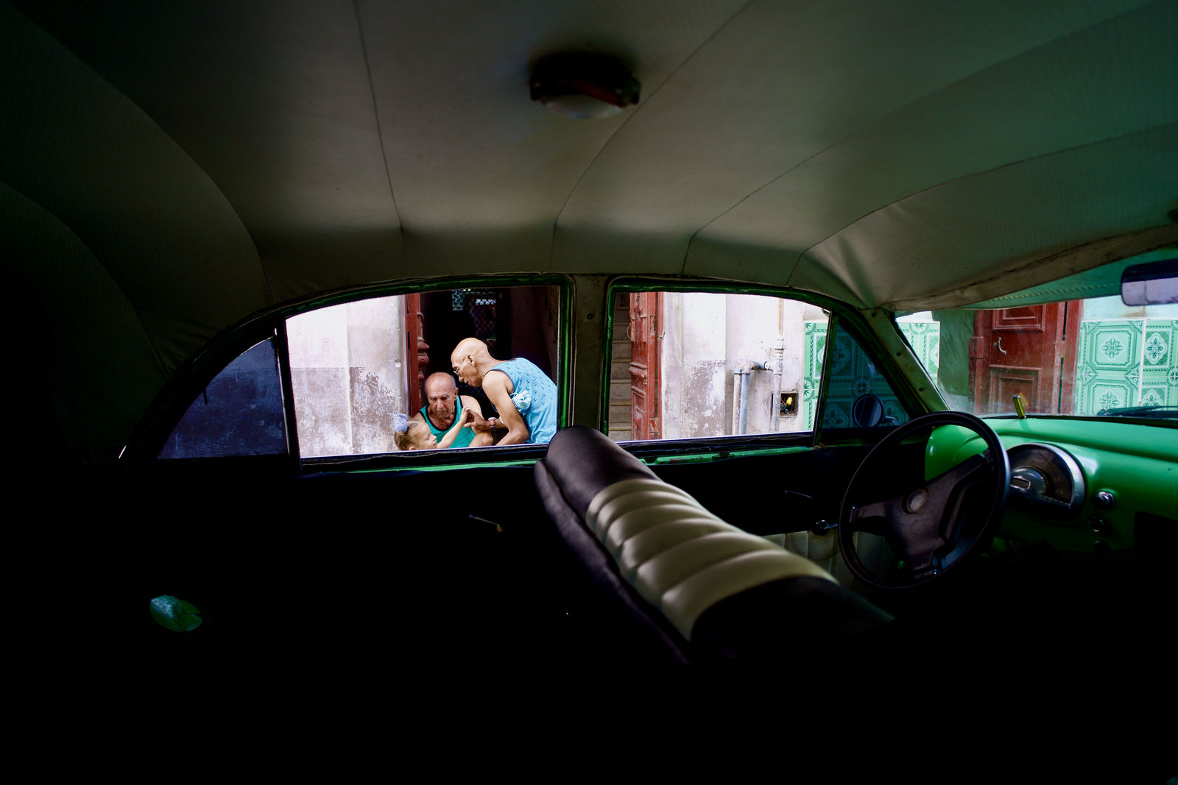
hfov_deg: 90.0
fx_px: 589
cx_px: 589
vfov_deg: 67.4
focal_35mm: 18
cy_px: 392
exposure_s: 1/40
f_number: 3.2
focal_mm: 18
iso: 100
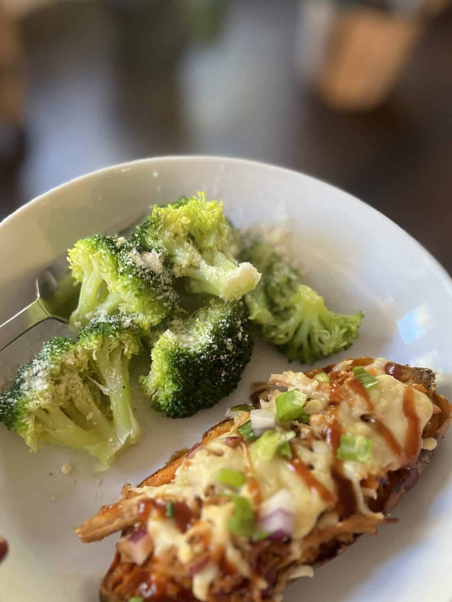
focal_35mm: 35
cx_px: 208
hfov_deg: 40.7
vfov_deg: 52.0
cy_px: 381
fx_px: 609
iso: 250
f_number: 1.5
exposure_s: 1/60
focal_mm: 5.7
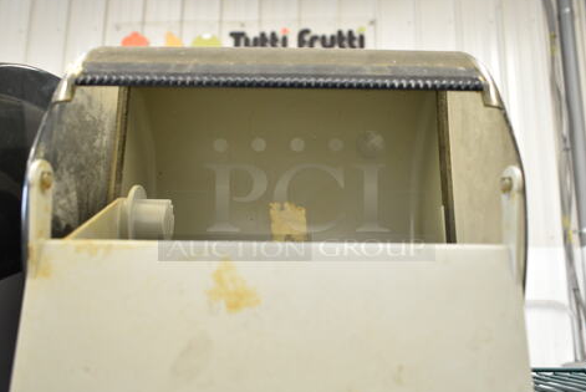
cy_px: 195
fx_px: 570
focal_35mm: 35
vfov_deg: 37.9
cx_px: 297
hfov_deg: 54.4
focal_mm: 18
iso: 560
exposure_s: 1/30
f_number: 3.5
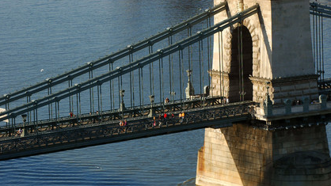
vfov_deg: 5.1
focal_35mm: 237
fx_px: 2080
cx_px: 165
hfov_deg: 9.1
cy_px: 97
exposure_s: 1/320
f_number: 7.1
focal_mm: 150
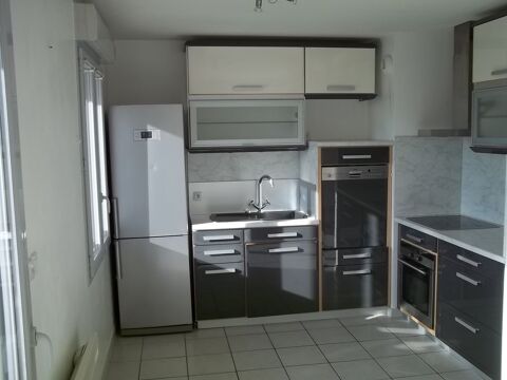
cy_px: 190
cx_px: 254
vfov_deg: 39.7
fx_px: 527
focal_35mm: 36
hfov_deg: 51.4
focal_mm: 6.5
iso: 64
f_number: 3.1
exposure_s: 1/200
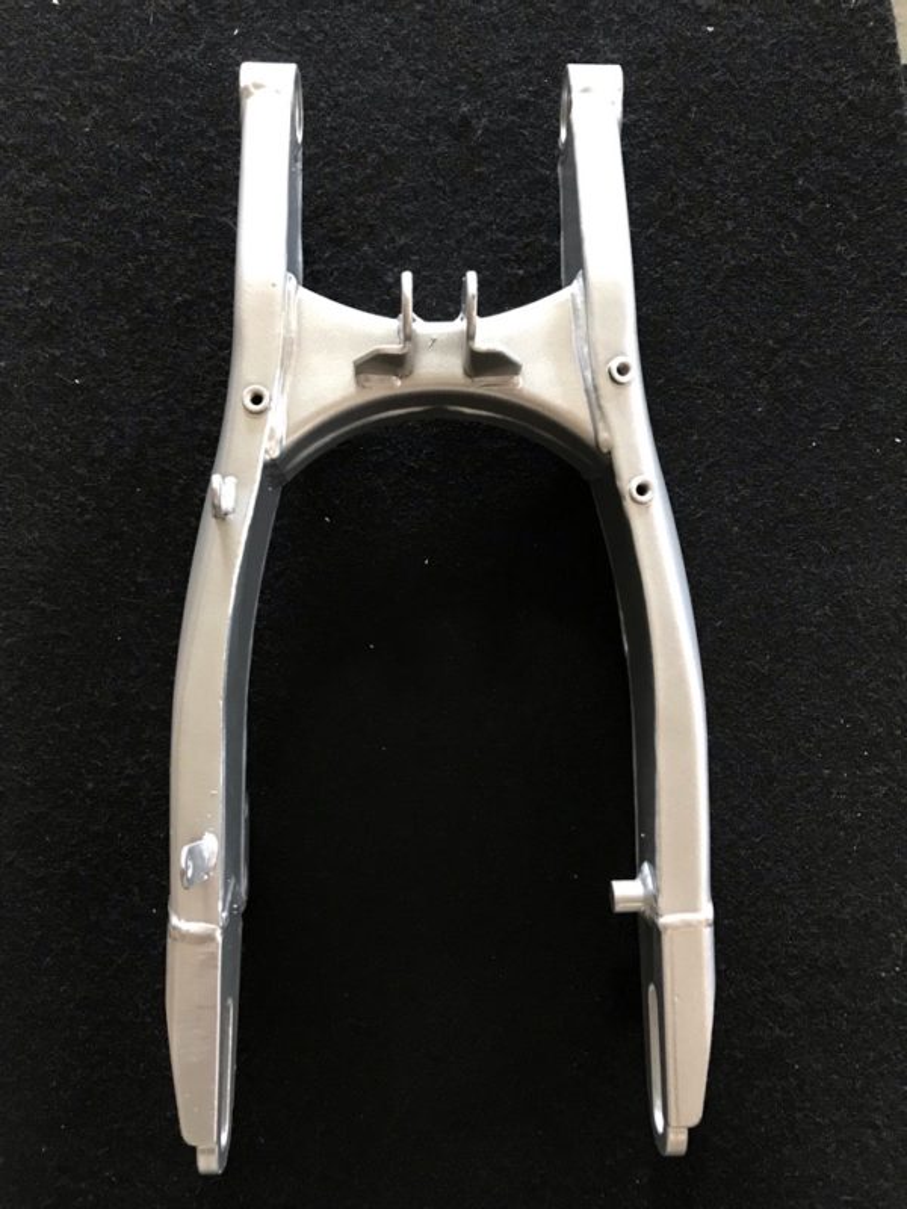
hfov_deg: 49.7
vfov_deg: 63.4
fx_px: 978
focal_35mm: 28
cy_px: 604
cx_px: 454
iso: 80
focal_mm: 3.99
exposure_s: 1/15
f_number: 1.8
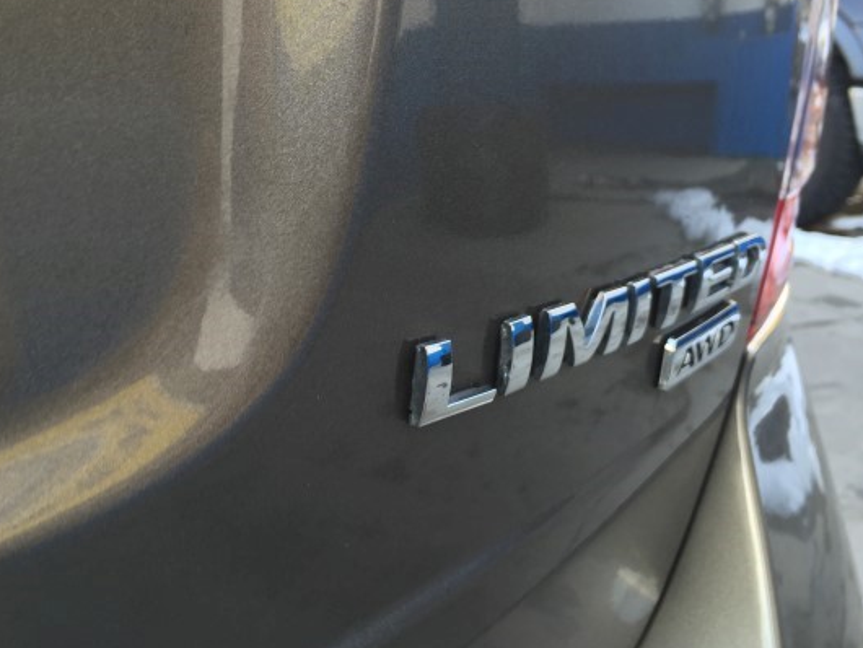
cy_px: 288
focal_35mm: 35
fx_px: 873
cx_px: 458
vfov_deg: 40.7
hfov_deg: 52.6
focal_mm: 4.15
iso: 32
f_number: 2.2
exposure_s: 1/40
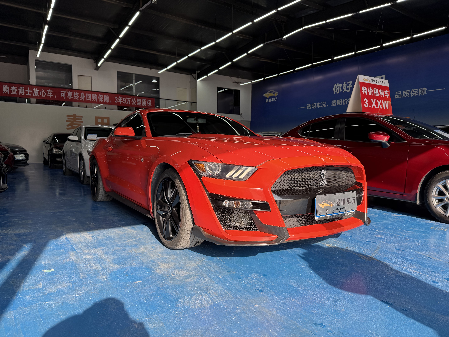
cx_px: 224
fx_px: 311
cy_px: 168
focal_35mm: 24
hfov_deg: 71.6
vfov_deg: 56.8
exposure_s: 1/858
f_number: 1.78
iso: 80
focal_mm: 6.76
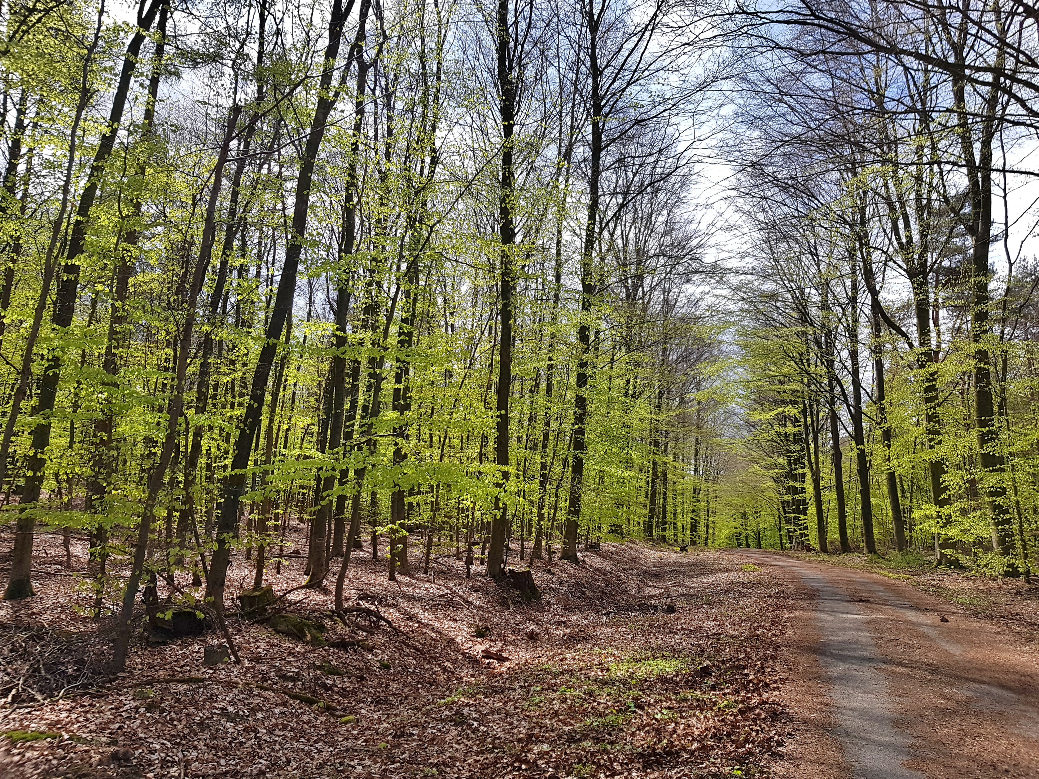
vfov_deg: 53.1
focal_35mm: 26
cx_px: 520
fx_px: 780
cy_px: 390
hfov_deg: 67.3
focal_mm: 4.2
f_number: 1.7
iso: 40
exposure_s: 1/1048
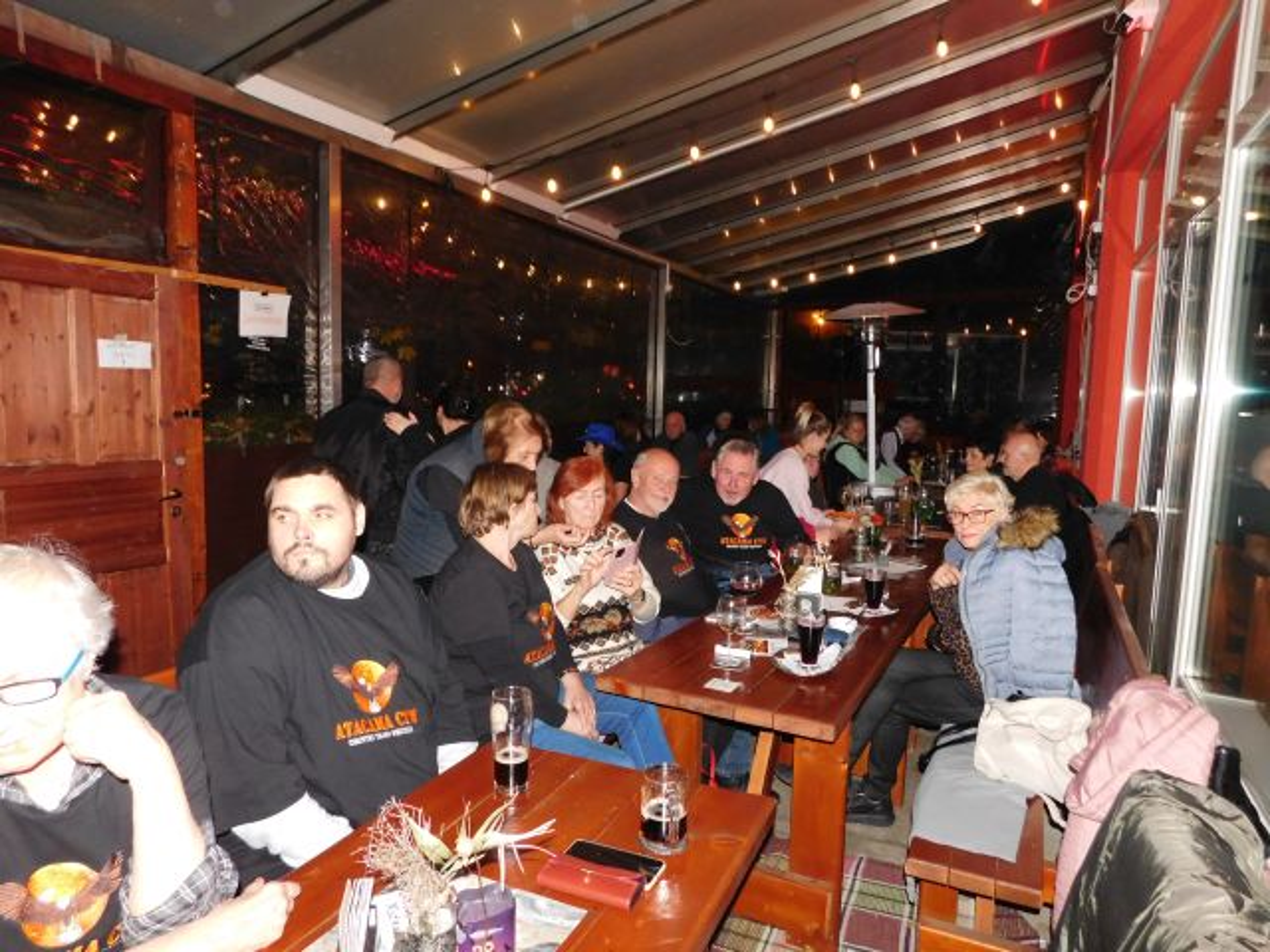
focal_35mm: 23
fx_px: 844
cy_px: 476
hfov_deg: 73.9
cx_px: 635
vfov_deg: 58.9
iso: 320
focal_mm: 4
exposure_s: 1/30
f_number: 3
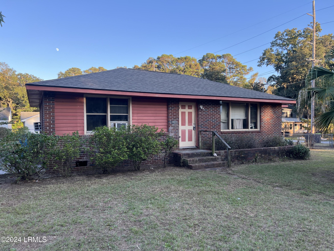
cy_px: 126
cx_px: 167
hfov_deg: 67.3
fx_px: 251
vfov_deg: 53.1
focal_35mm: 26
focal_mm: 5.7
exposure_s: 1/391
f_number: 1.5
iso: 50
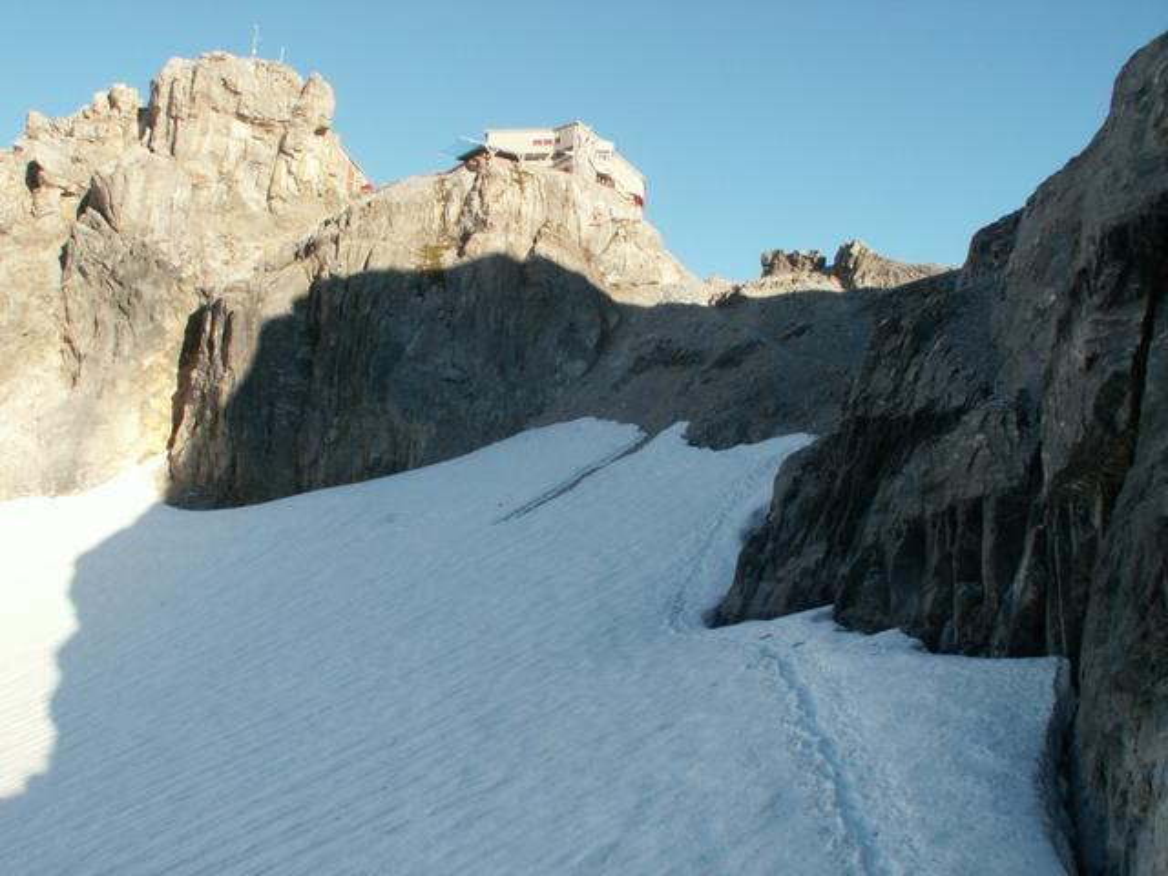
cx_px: 584
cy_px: 438
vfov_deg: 40.7
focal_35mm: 35
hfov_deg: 52.6
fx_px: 1181
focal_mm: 5.86
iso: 50
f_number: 8
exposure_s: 1/60
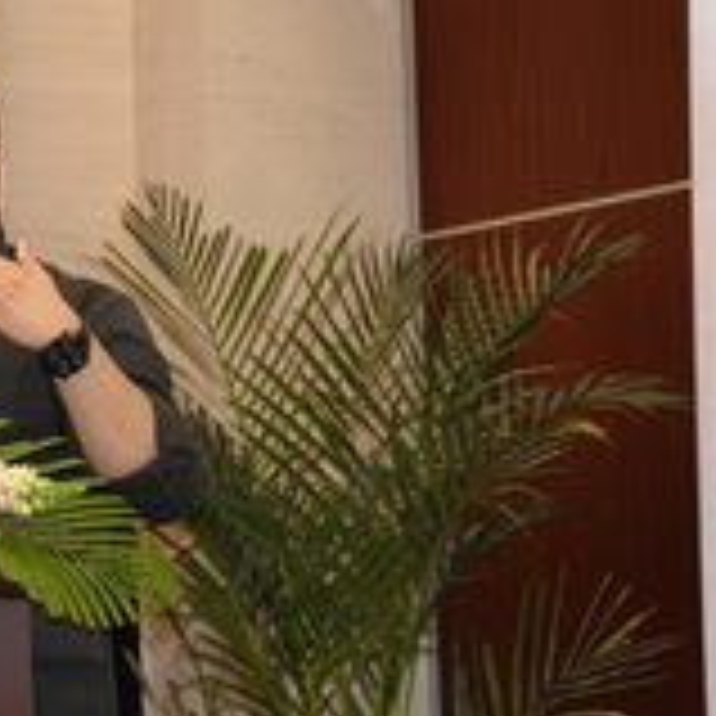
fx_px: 7512
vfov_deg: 5.5
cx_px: -158
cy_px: 275
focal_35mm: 321
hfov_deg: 5.4
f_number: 5.6
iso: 1600
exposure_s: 1/60
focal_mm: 120
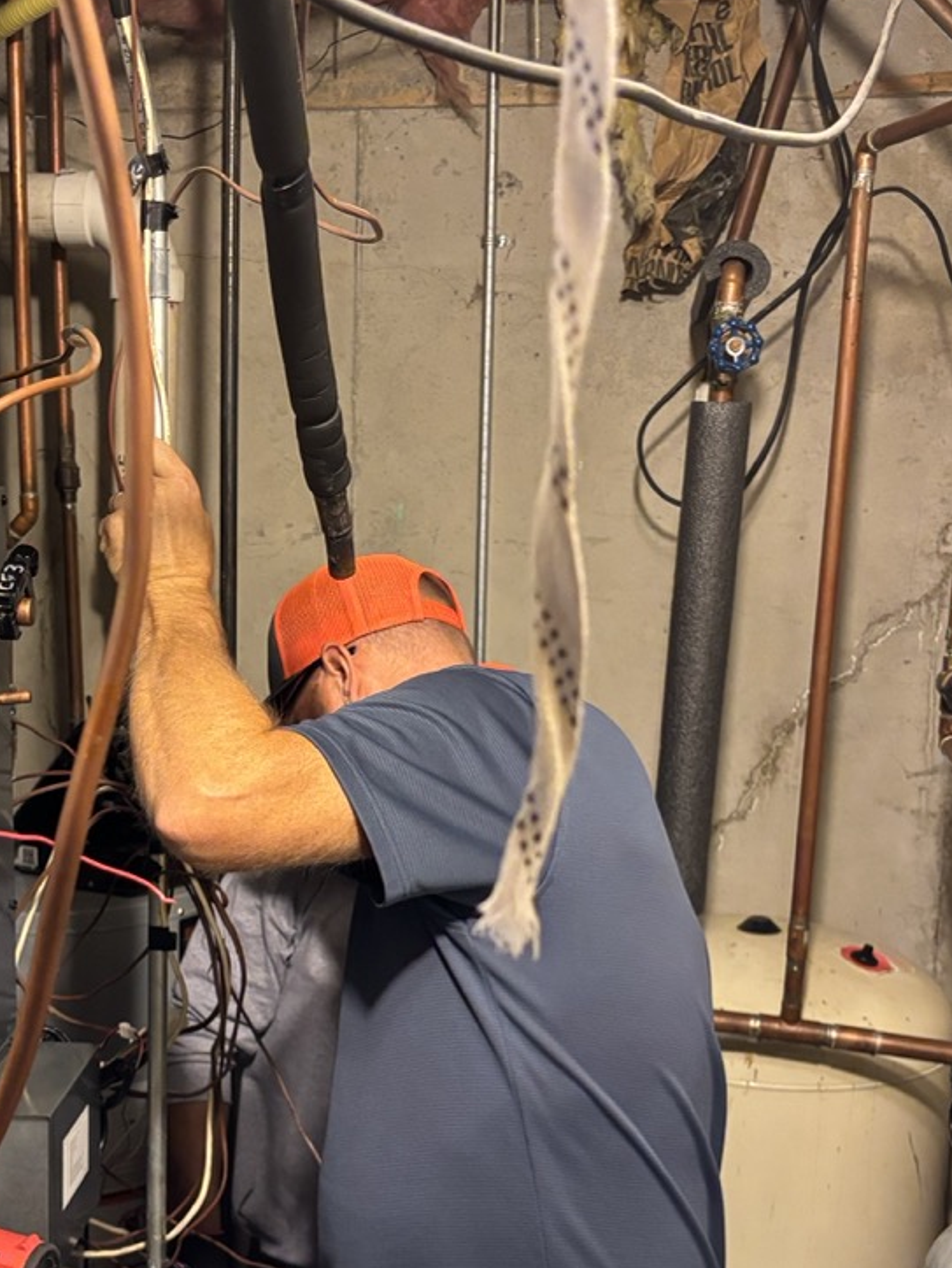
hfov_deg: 31.3
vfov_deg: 41.1
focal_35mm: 46
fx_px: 1685
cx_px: 312
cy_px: 742
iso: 500
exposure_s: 1/60
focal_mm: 5.96
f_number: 1.6
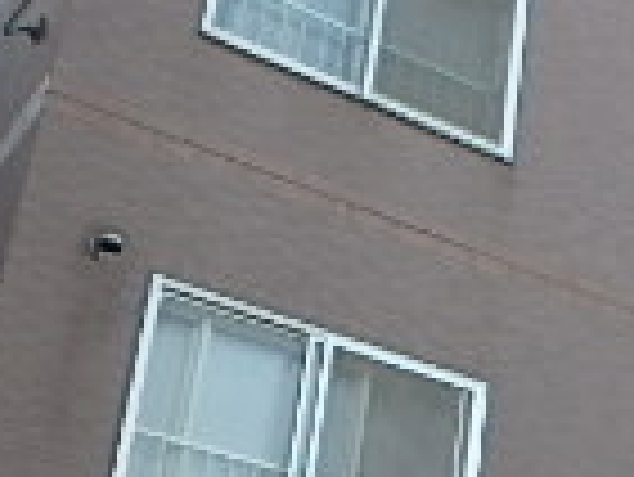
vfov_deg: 15.3
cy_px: 490
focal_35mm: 95
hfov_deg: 17.9
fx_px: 1741
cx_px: 1012
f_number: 3.5
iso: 125
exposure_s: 1/400
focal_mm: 3.7
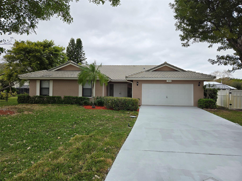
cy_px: 90
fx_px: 161
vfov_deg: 58.9
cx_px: 121
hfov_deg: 73.9
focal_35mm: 23
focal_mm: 5.4
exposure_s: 1/671
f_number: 1.8
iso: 25
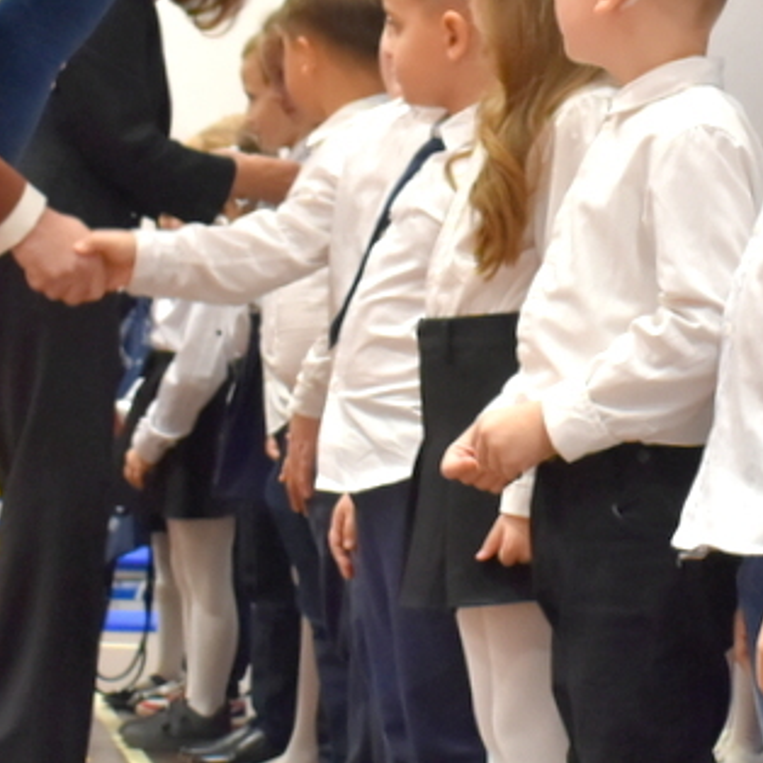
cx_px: 867
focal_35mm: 117
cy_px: 380
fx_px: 2918
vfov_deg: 14.9
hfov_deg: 14.5
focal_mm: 24
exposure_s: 1/60
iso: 1250
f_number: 3.8
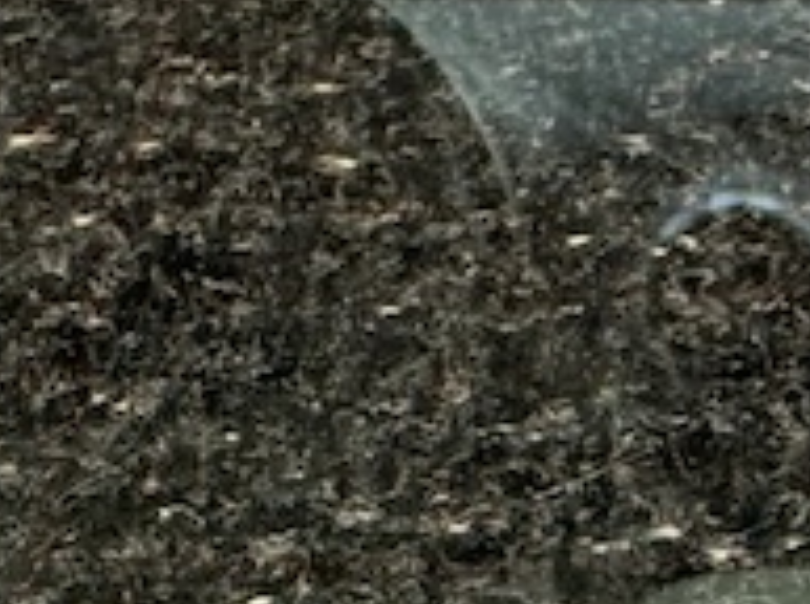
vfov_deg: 4.6
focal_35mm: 319
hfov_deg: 6.2
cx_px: 71
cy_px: 633
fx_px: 7451
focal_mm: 6.76
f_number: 1.78
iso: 64
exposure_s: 1/165
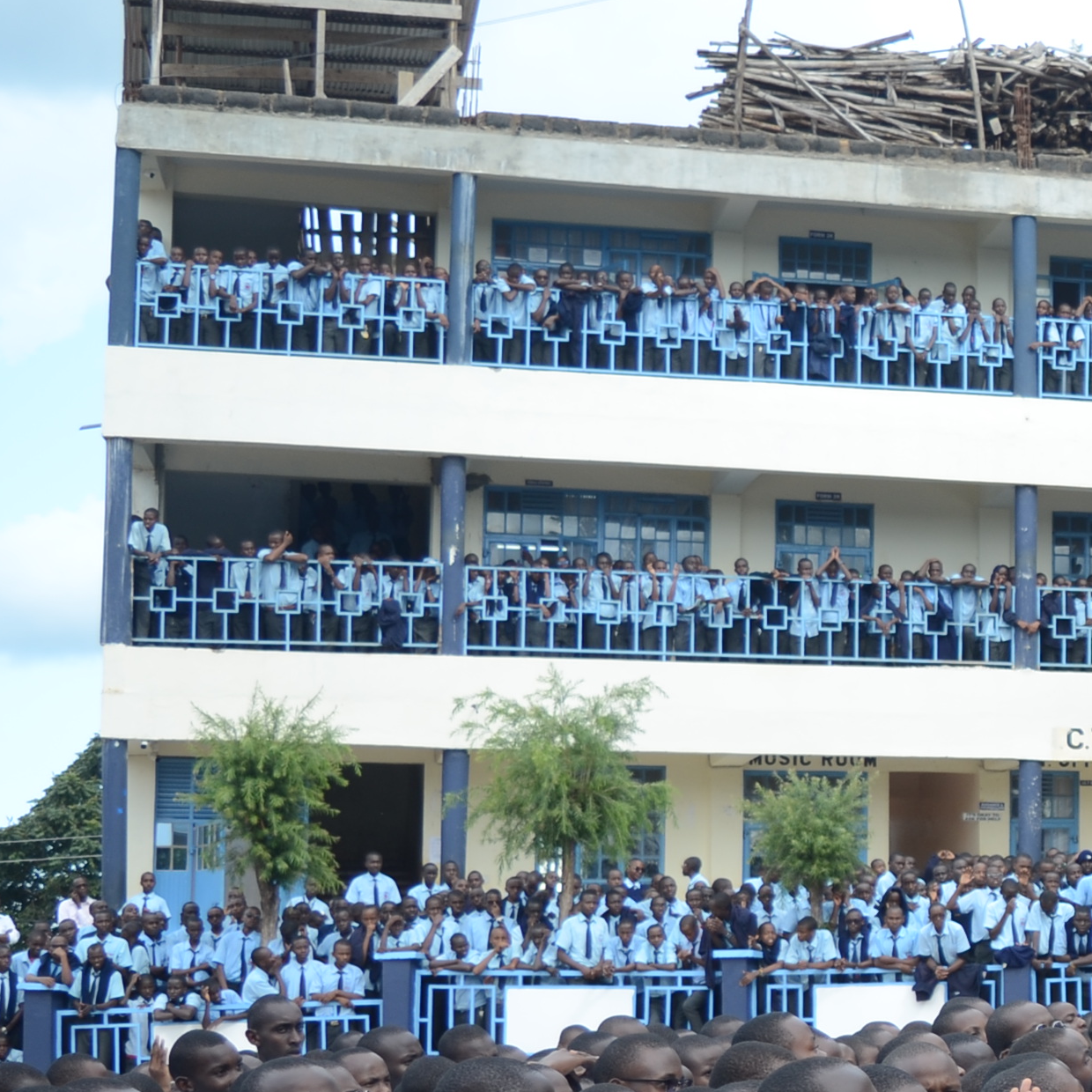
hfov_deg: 17.4
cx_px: 1588
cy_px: 728
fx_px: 3248
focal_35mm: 91
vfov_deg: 19.0
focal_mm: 24
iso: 100
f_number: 4
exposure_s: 1/250
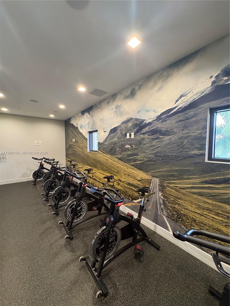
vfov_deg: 102.1
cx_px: 115
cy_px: 153
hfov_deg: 85.7
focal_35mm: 14
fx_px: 124
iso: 320
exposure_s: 1/60
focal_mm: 2.22
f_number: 2.2
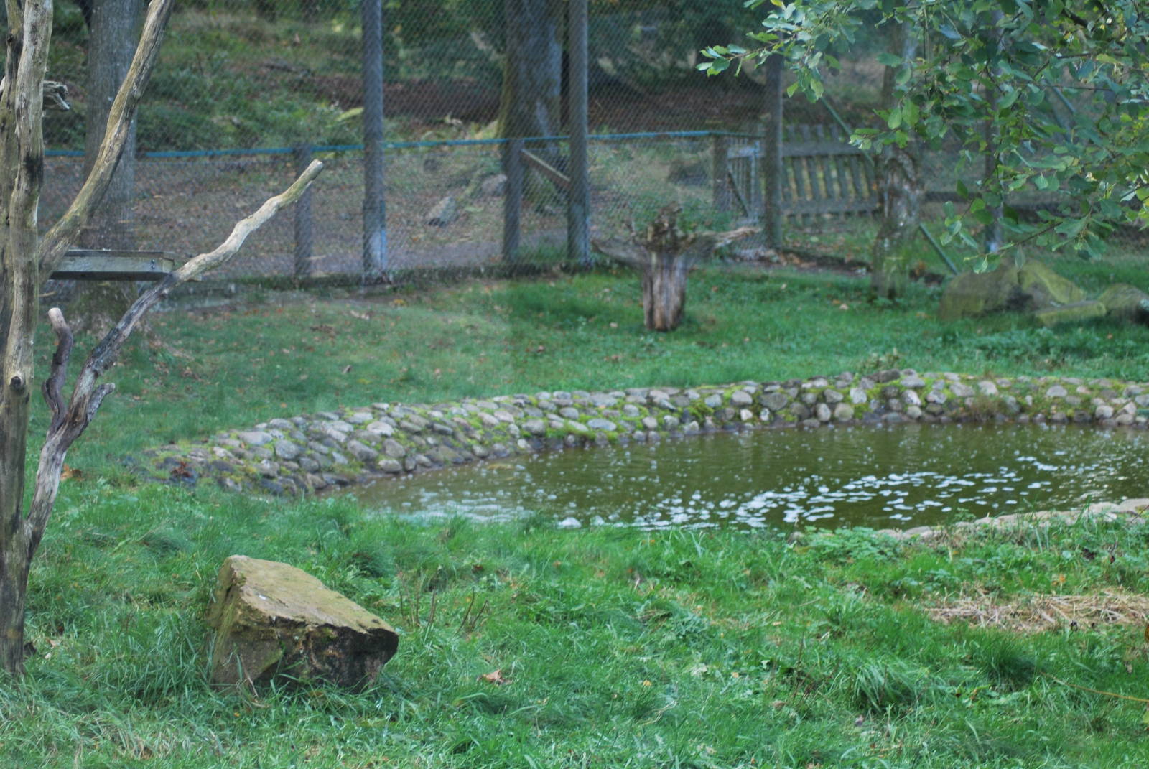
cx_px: 574
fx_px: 3355
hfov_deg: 19.4
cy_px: 384
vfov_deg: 13.1
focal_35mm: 105
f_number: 4
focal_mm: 70
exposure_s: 1/125
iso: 220
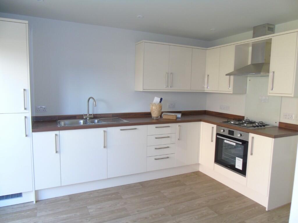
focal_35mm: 25
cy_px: 112
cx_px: 149
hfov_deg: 69.4
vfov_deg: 54.9
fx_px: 215
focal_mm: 4.4
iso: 160
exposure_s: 1/30
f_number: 3.4
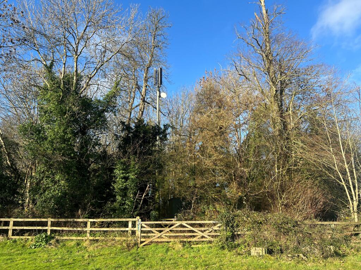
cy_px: 135
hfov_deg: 67.3
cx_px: 180
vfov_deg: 53.1
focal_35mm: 26
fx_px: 271
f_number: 1.5
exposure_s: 1/1395
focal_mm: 5.7
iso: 50
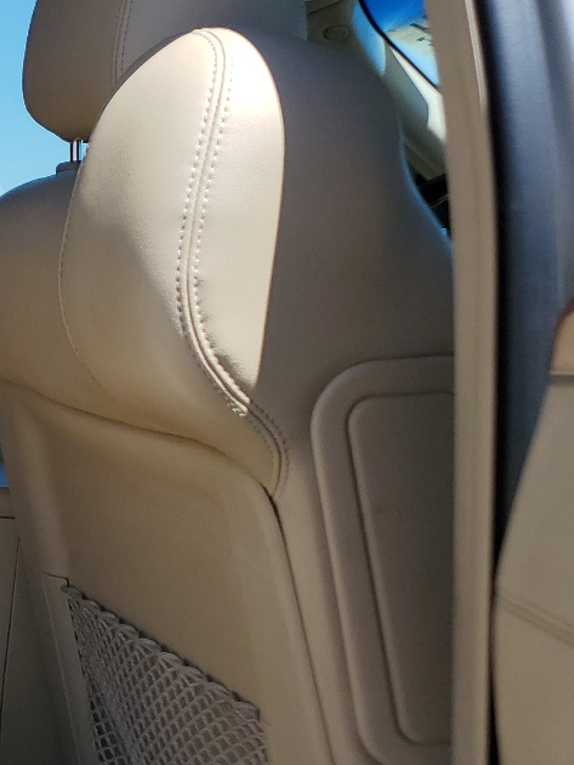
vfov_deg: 29.4
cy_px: 344
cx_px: -387
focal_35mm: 66
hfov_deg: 18.5
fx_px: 1458
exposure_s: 1/1429
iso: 50
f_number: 1.5
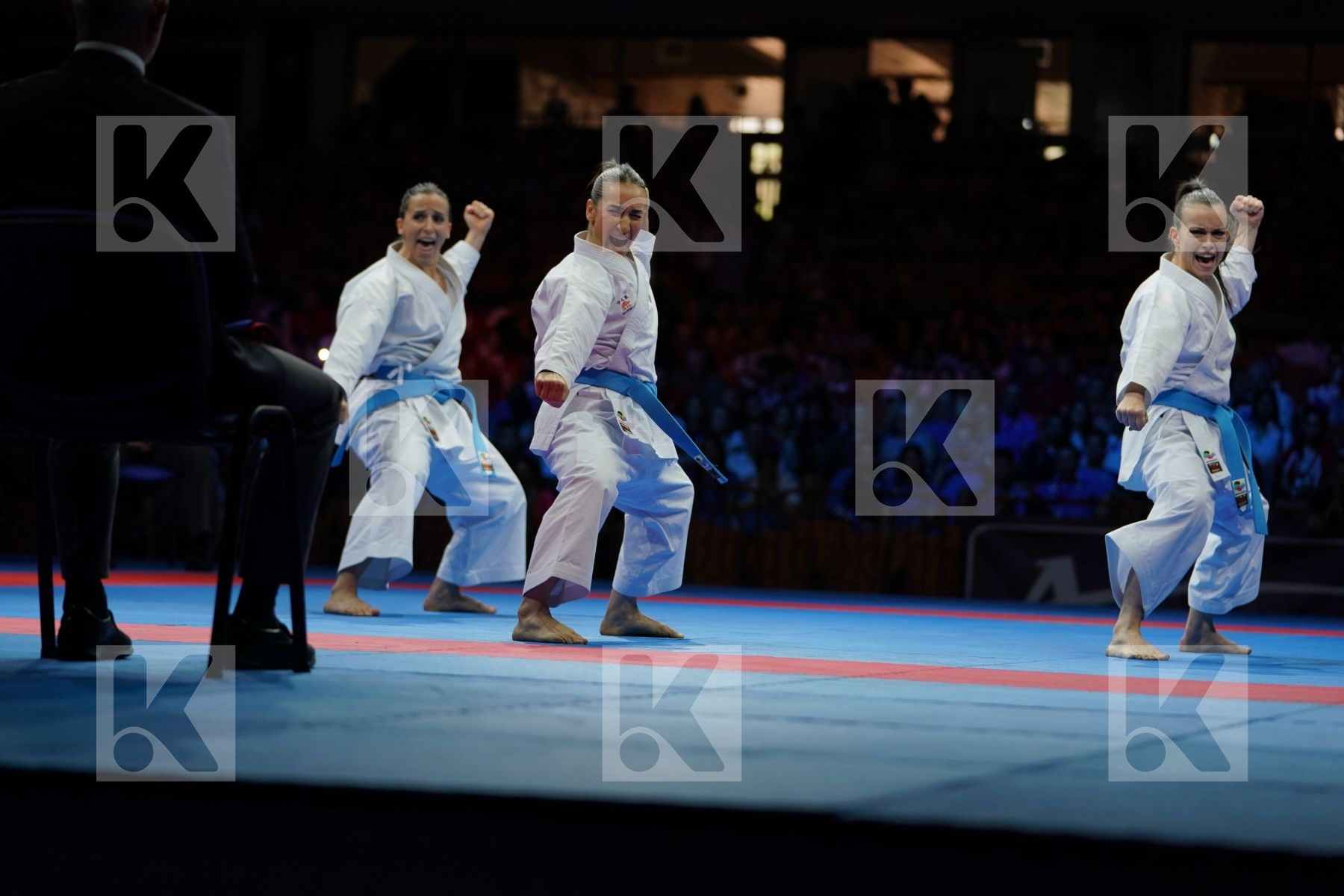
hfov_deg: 20.4
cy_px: 448
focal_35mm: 100
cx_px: 672
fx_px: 3733
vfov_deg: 13.7
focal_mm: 100
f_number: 2.8
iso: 500
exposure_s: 1/500
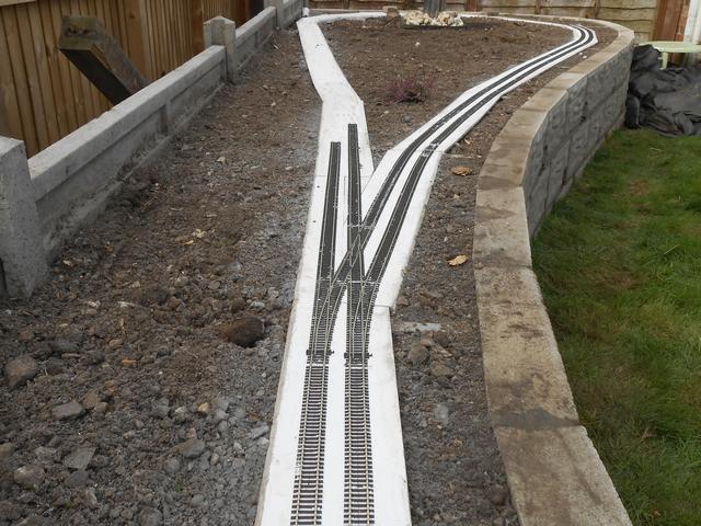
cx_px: 350
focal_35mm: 34
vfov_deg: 41.8
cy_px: 263
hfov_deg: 54.0
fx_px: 689
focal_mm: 6
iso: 80
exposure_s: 1/320
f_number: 3.9
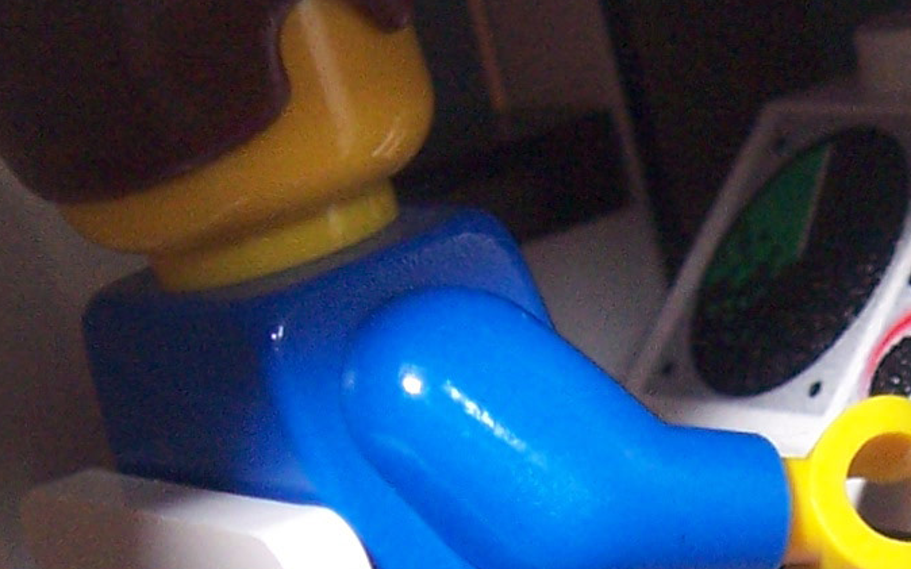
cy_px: 619
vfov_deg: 8.2
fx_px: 3922
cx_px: 976
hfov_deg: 13.0
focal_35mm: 158
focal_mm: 6.4
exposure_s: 1/60
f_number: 3.9
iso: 125
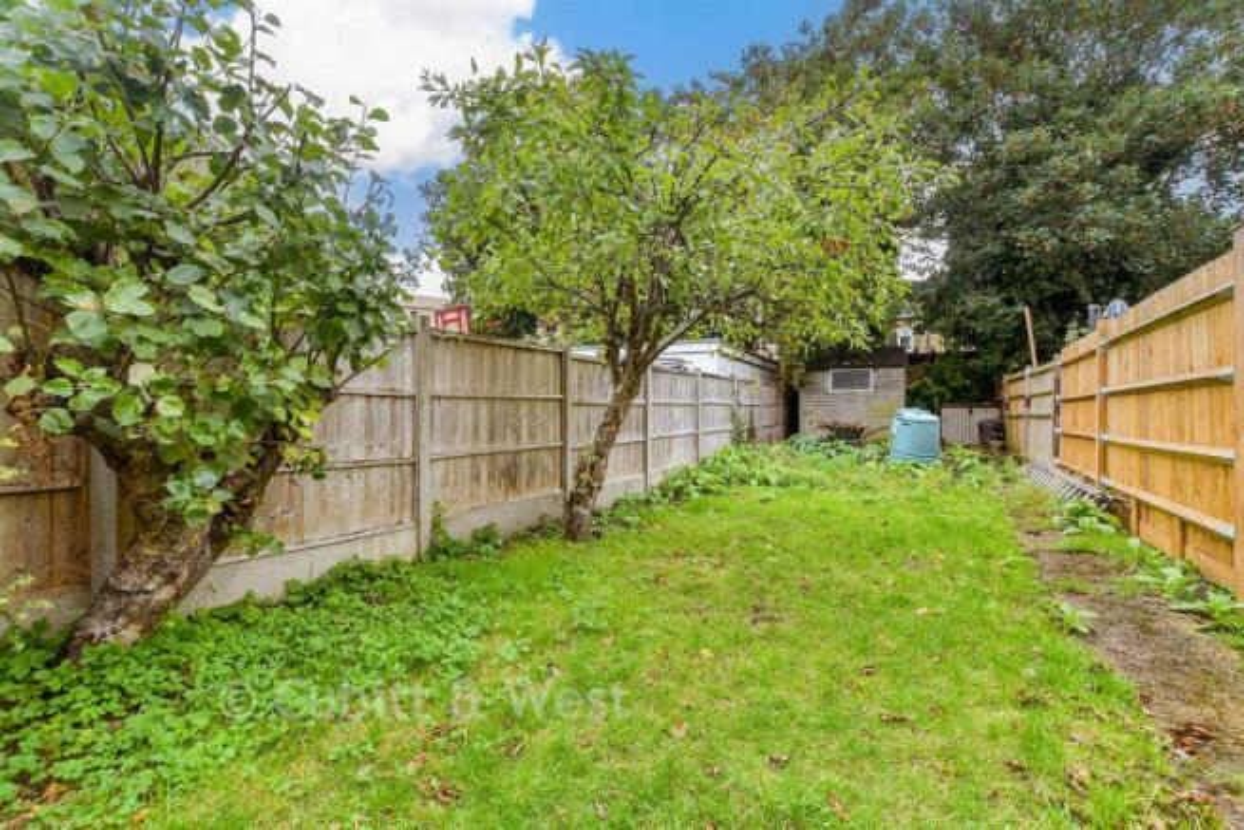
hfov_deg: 100.4
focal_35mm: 15
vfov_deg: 77.4
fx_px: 518
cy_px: 415
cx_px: 622
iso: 160
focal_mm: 10
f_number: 8
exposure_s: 1/60
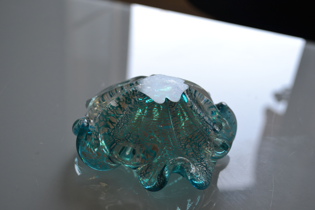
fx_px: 420
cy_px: 105
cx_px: 158
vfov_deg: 28.1
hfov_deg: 41.1
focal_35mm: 48
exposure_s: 1/125
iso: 400
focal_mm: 32
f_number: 5.6
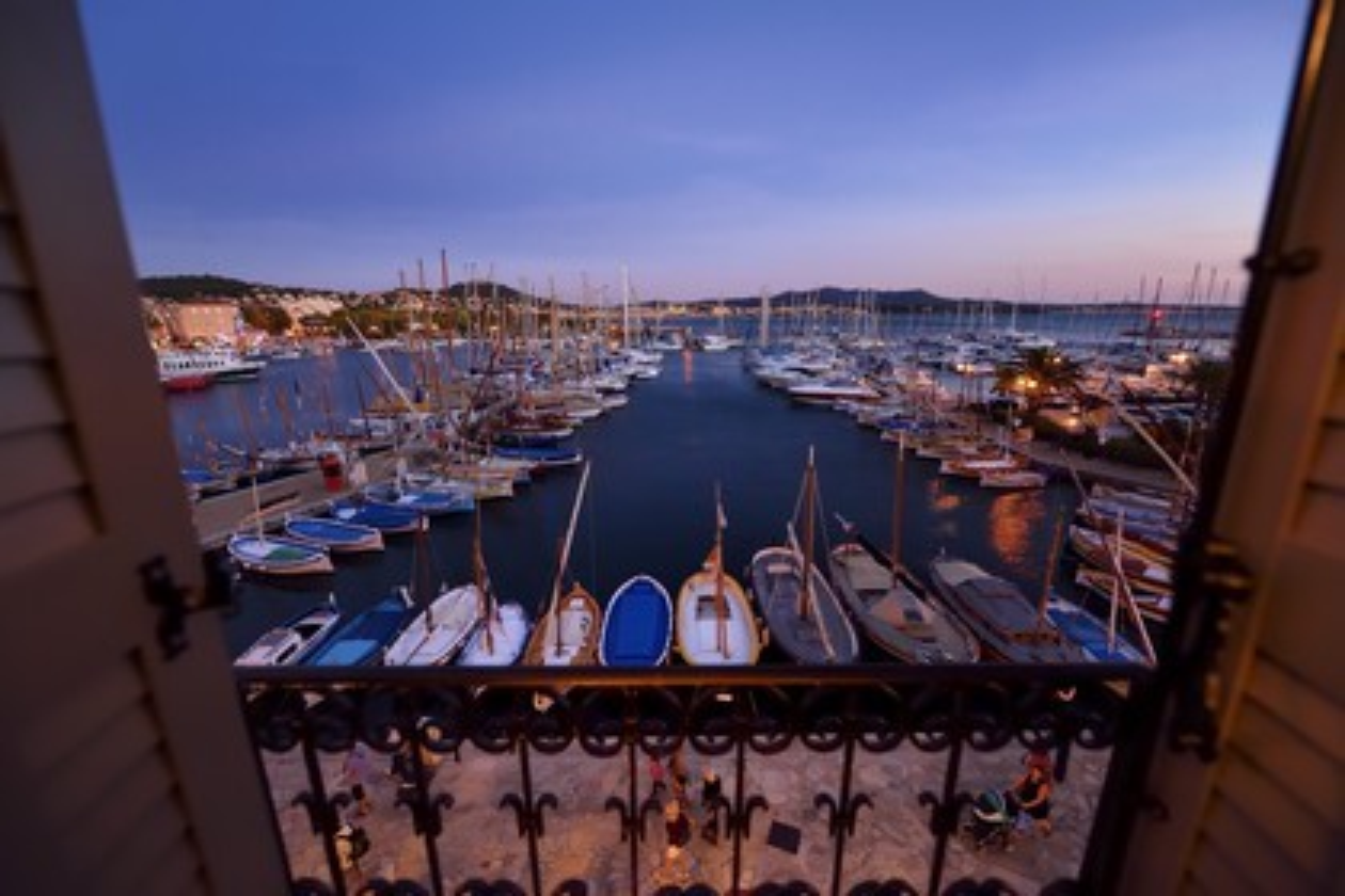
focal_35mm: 14
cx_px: 672
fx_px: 523
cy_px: 448
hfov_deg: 104.3
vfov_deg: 81.2
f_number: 3.2
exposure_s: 1/50
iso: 1600
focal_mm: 14
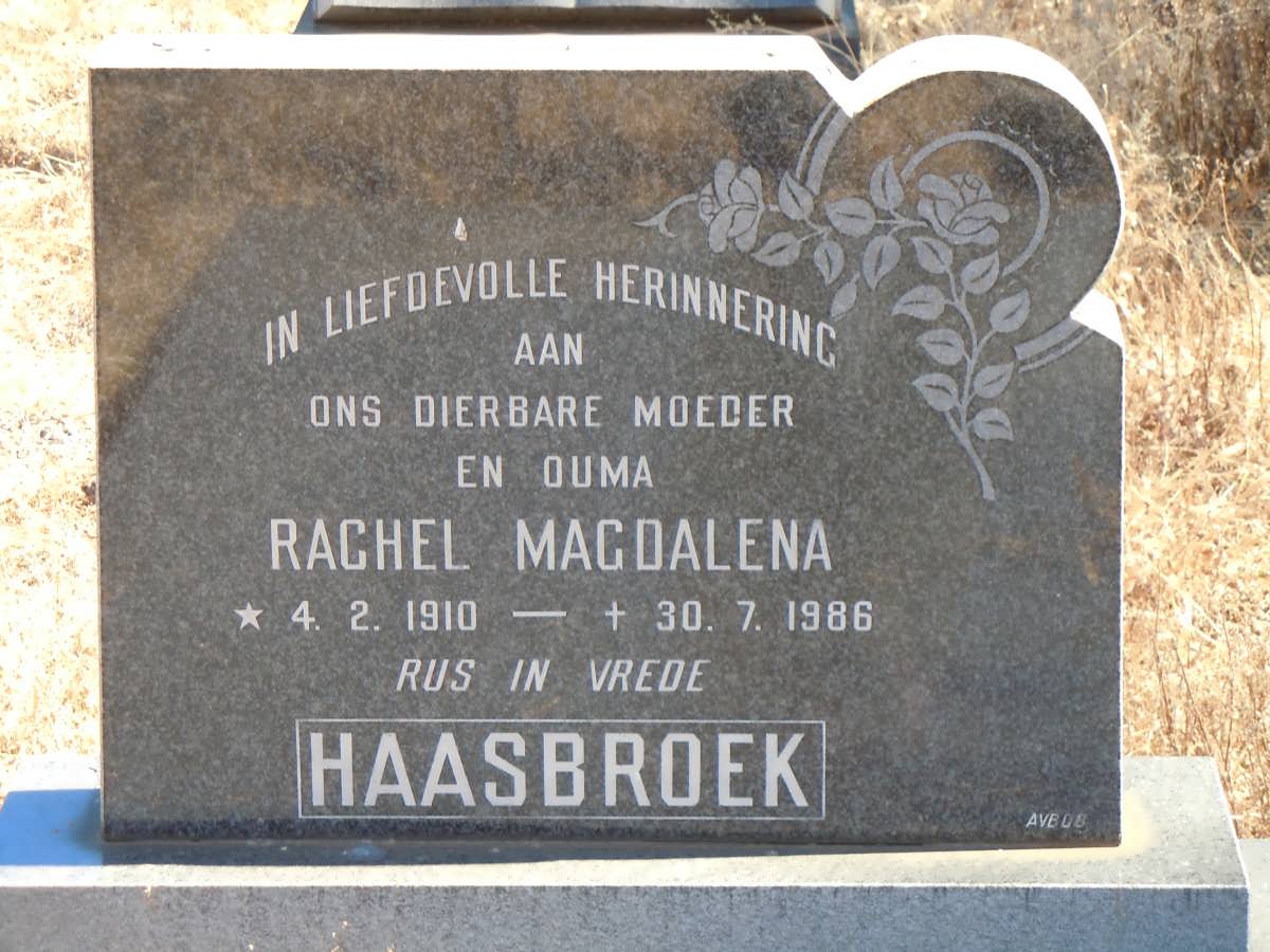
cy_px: 476
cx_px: 635
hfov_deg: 17.0
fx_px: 4256
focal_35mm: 116
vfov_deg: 12.8
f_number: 4.6
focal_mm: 20.9
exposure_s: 1/160
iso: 200
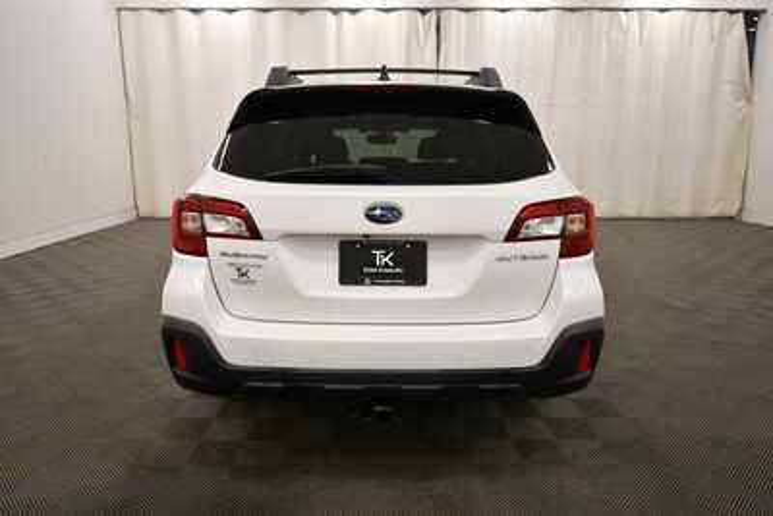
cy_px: 258
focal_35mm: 25
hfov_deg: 71.5
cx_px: 386
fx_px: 537
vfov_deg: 51.3
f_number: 5.3
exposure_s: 1/250
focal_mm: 17
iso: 720
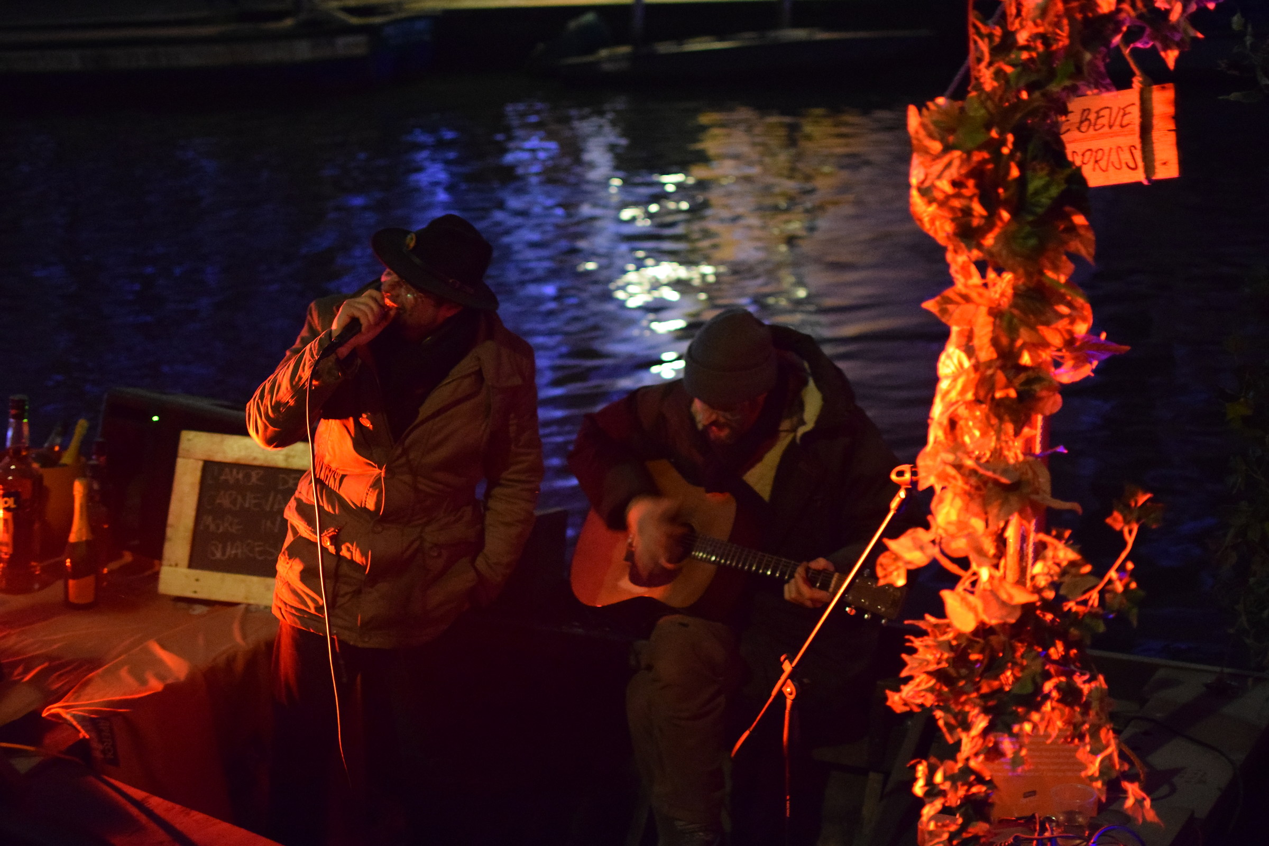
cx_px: 634
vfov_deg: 25.8
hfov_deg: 37.9
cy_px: 423
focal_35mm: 52
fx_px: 1850
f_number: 1.8
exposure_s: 1/25
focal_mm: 35
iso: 5000
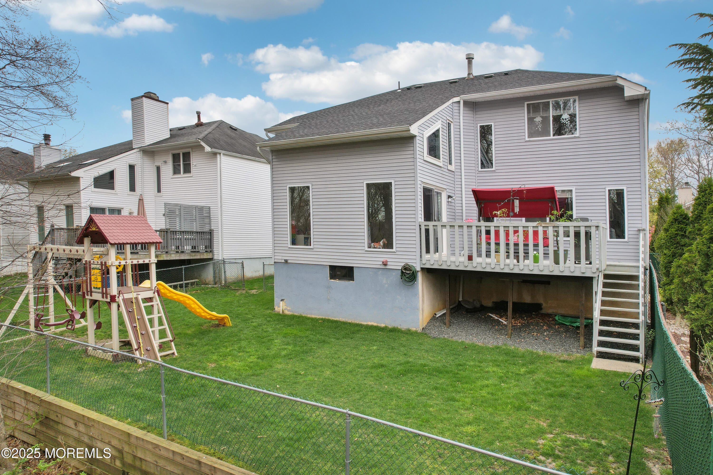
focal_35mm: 22
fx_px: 436
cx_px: 356
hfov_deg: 78.6
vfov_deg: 57.2
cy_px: 238
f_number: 2.8
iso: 100
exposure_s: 1/800
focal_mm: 8.4
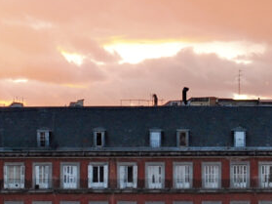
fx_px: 1170
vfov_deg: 9.9
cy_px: 87
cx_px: 161
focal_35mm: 149
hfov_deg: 13.3
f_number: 4.5
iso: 200
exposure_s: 1/80
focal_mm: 18
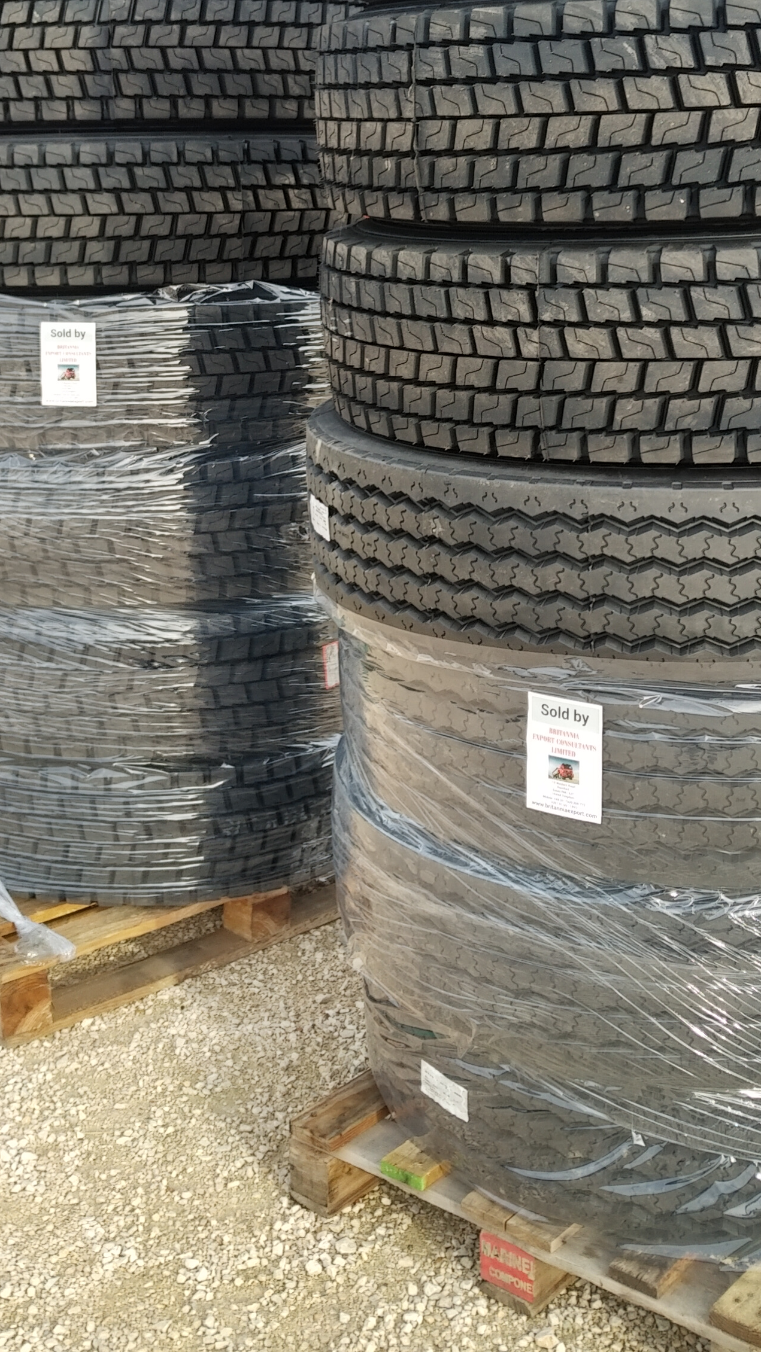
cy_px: 372
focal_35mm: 47
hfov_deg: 25.4
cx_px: 344
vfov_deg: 42.6
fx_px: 1686
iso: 100
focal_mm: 4.52
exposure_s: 1/124
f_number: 2
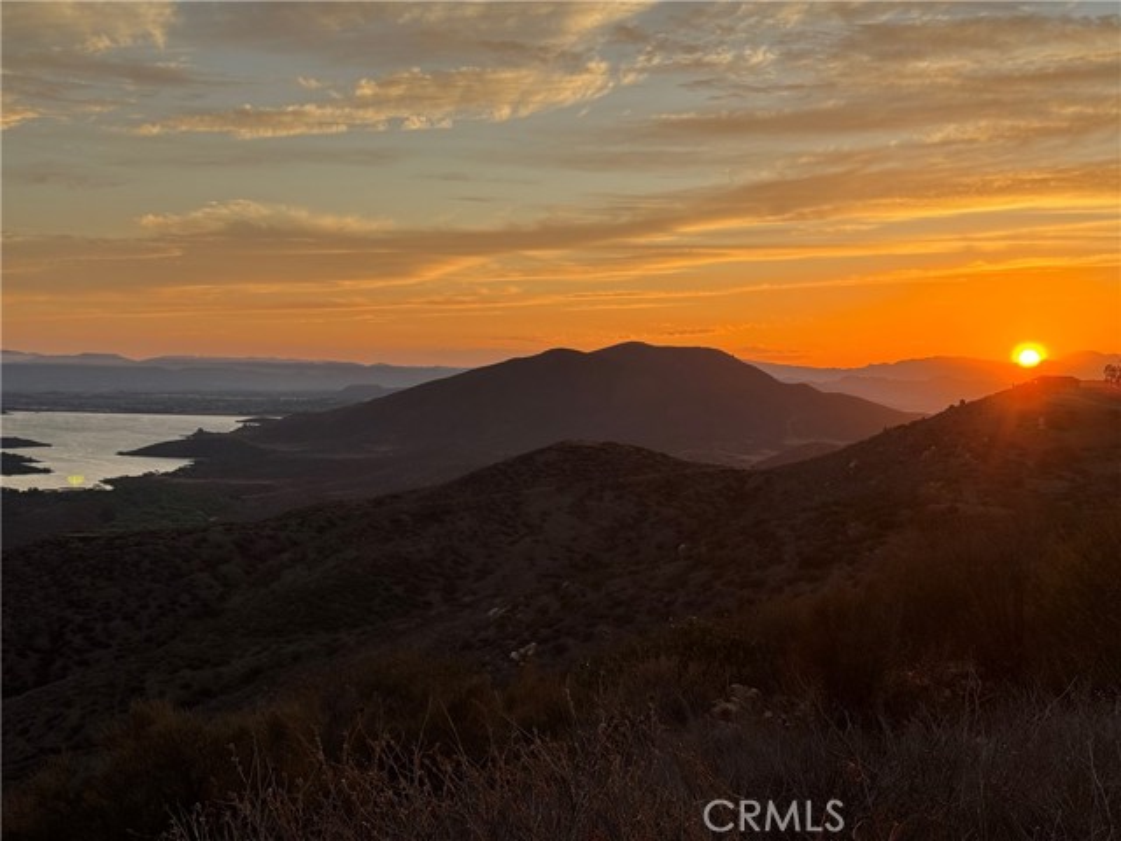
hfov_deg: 39.7
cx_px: 560
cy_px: 420
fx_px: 1554
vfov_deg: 30.3
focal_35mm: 48
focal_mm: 6.76
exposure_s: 1/1458
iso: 64
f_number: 1.78
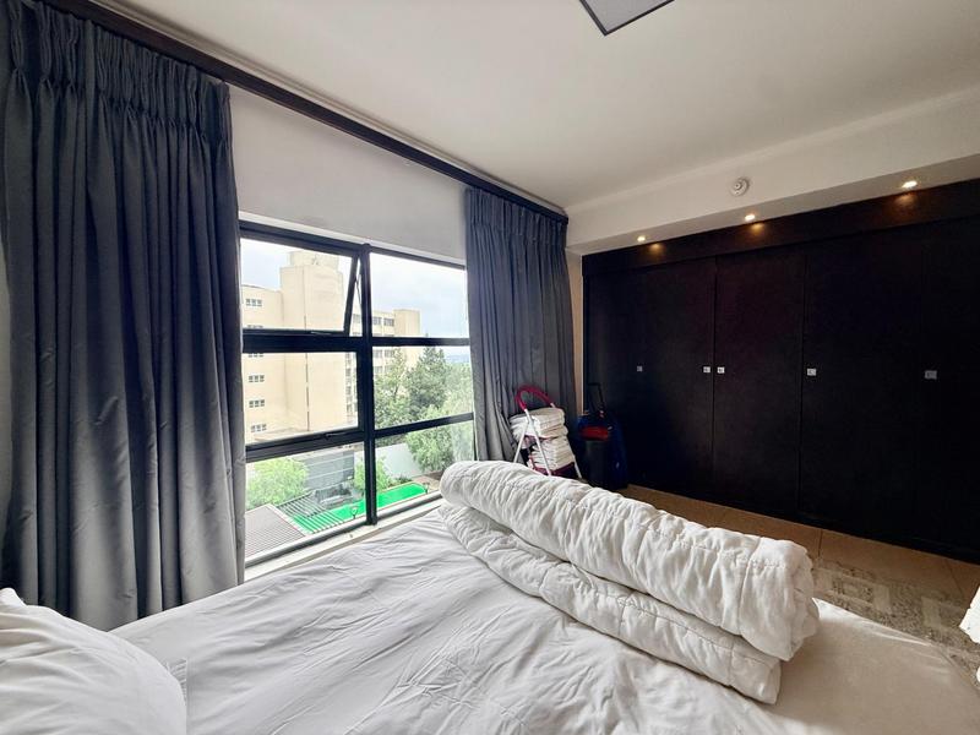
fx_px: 396
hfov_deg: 102.1
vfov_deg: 85.7
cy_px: 368
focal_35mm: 14
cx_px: 490
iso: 64
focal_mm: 2.22
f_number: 2.2
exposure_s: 1/251
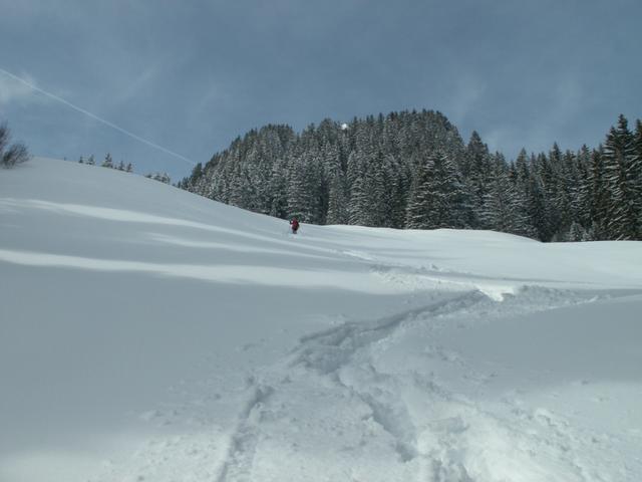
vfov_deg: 40.7
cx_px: 321
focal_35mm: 35
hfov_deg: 52.6
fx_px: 649
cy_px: 241
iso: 50
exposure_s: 1/400
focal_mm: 5.86
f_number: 8
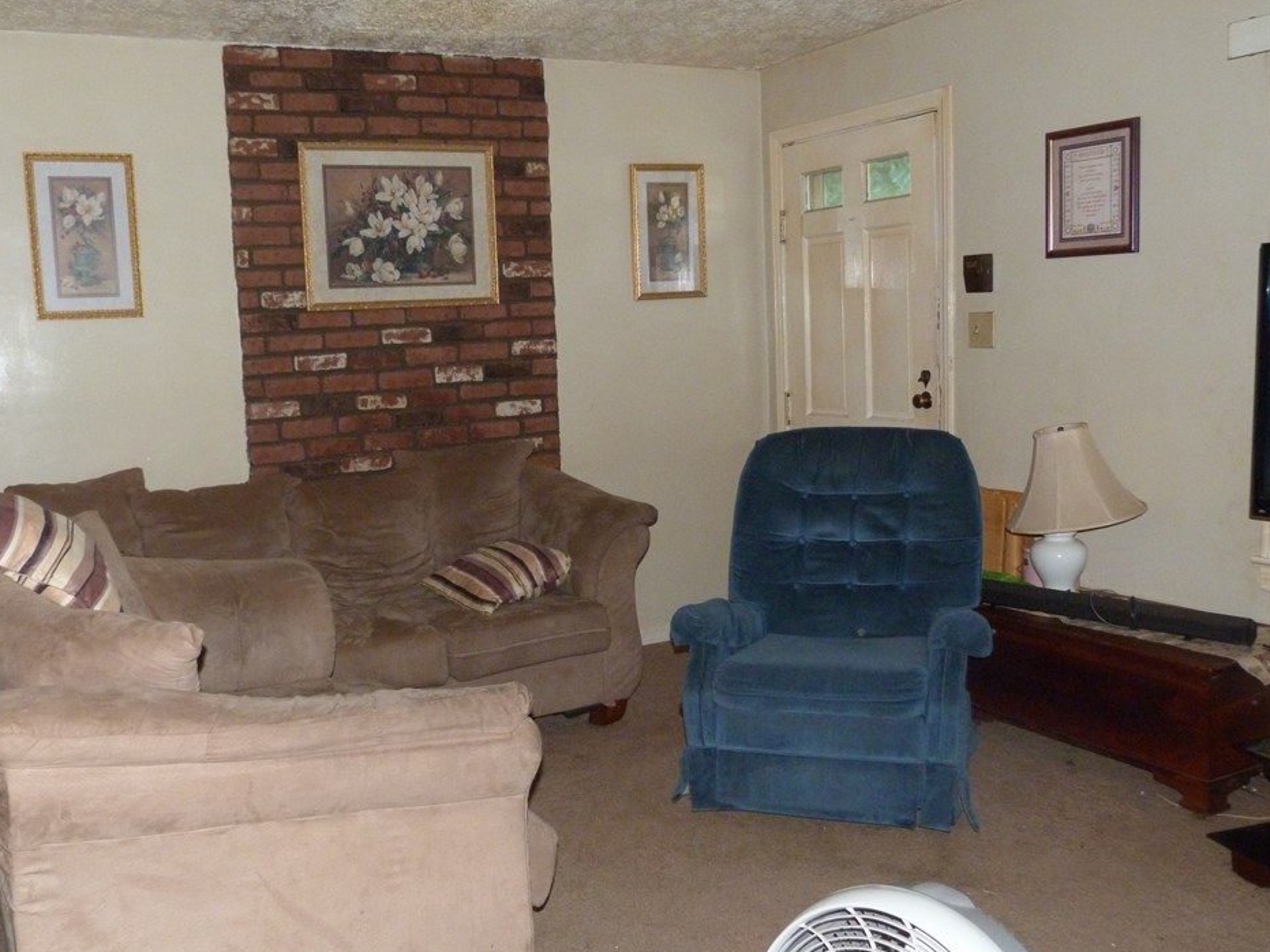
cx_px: 577
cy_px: 484
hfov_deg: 55.3
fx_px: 1211
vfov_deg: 42.9
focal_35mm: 33
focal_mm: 5.4
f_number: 3
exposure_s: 1/60
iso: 400
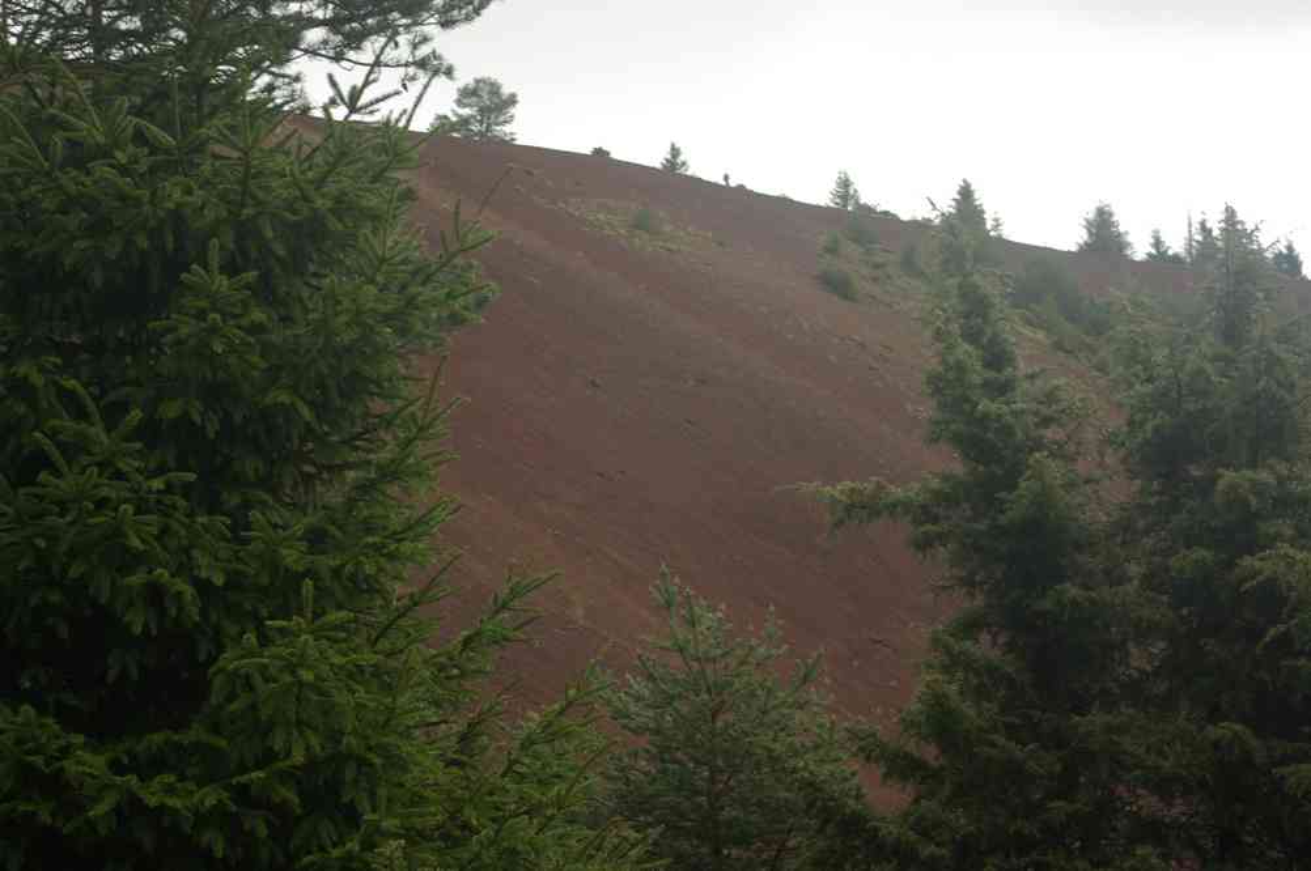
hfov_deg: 24.6
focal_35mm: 82
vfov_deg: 16.5
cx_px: 656
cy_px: 436
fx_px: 3001
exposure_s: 1/90
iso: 100
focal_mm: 55
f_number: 5.6
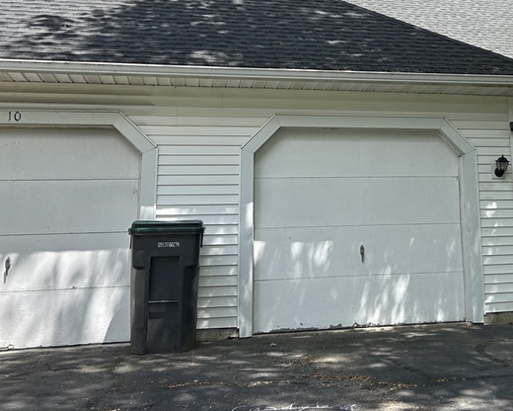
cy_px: 92
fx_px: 759
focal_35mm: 50
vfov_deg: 29.7
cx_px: 403
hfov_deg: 36.2
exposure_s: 1/1972
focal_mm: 5.7
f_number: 1.5
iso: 50
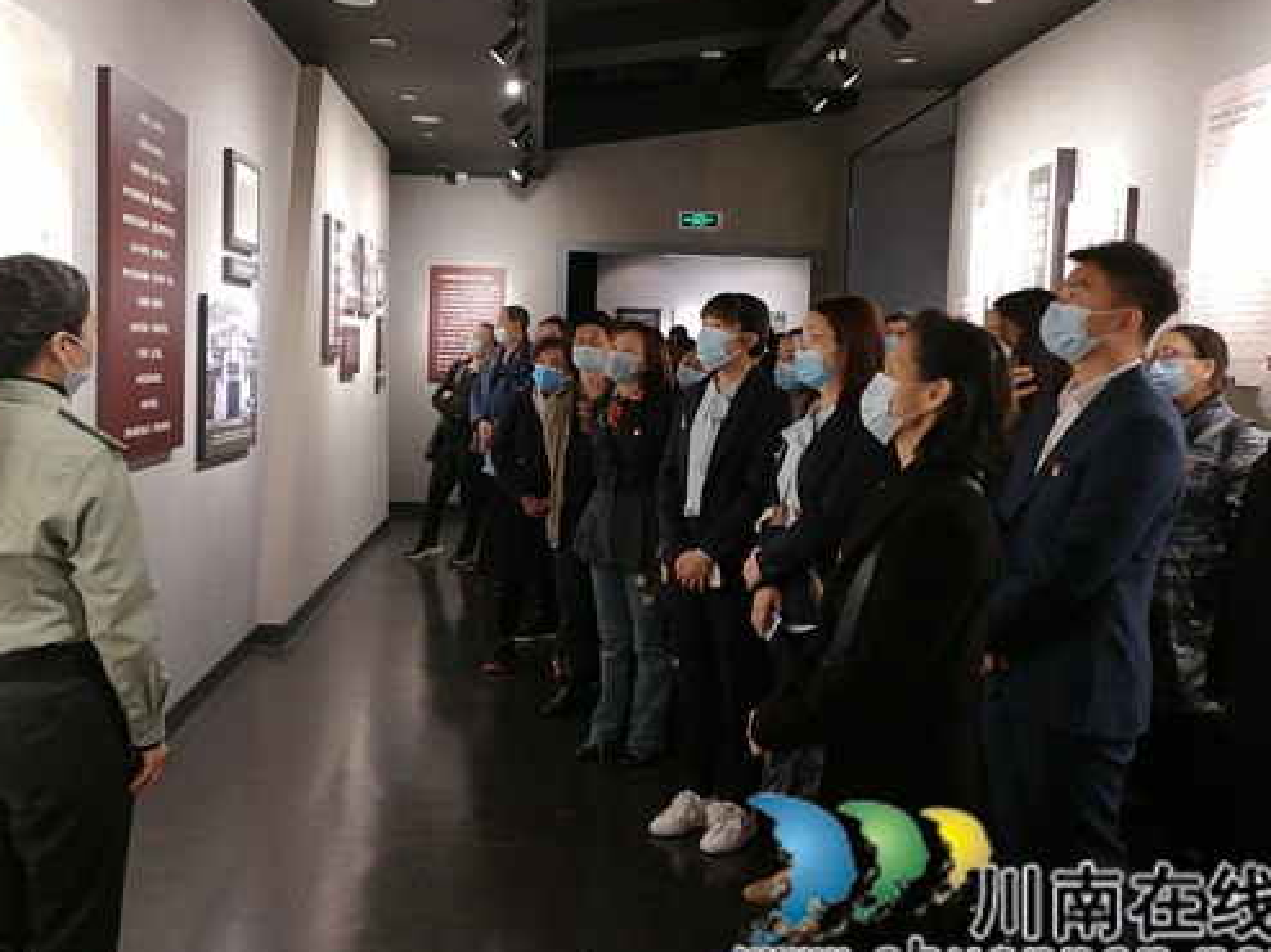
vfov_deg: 40.6
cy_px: 435
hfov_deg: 52.4
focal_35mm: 35
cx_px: 535
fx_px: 1284
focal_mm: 5.4
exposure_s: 1/60
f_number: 1.8
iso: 320
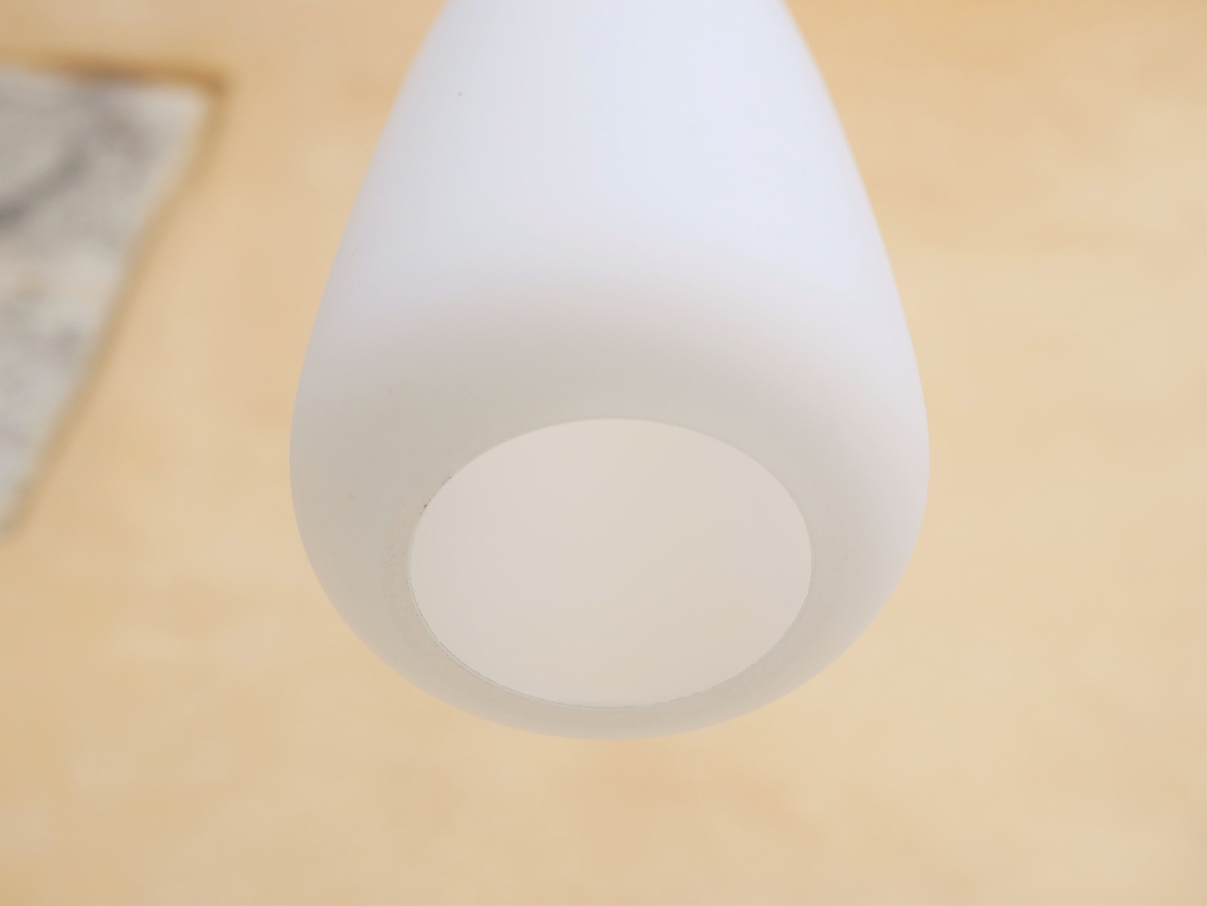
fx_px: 1395
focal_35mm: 40
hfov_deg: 46.8
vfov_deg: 36.0
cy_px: 453
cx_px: 604
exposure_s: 1/320
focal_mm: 20
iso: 200
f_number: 3.2
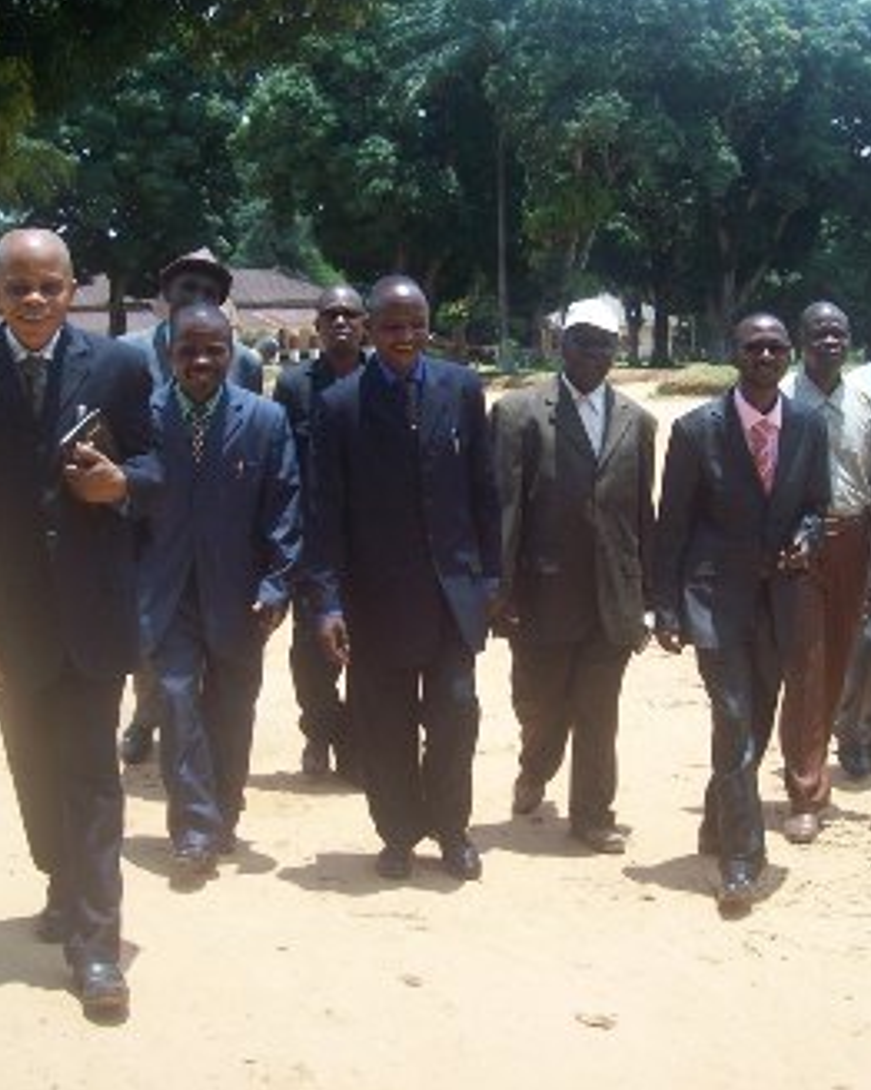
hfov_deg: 31.4
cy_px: 535
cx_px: 459
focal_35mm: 48
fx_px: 1548
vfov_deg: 38.8
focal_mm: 6
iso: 80
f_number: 2.7
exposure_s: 1/612
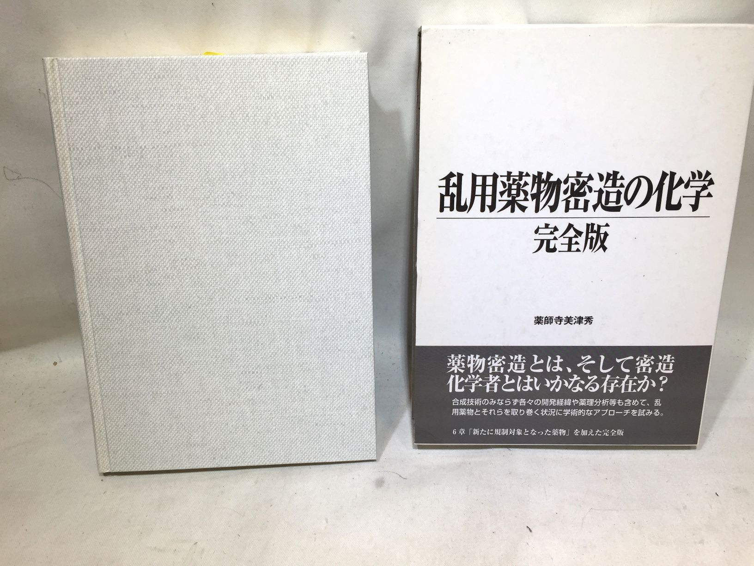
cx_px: 377
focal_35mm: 29
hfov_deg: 61.7
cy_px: 283
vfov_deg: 48.2
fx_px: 632
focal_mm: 4.15
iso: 32
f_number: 2.2
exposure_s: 1/434
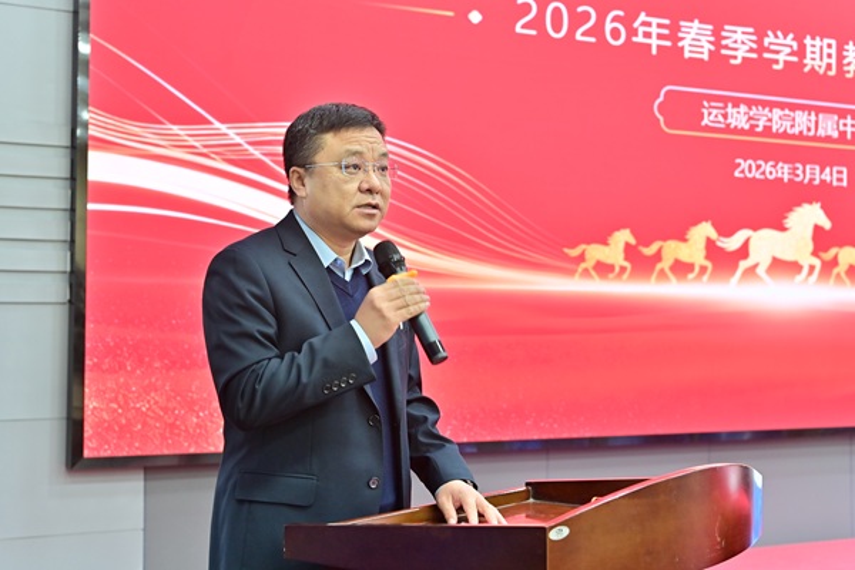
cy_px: 285
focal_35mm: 55
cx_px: 428
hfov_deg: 36.2
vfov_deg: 24.6
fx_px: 1306
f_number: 5.6
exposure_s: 1/25
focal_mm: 55
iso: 640
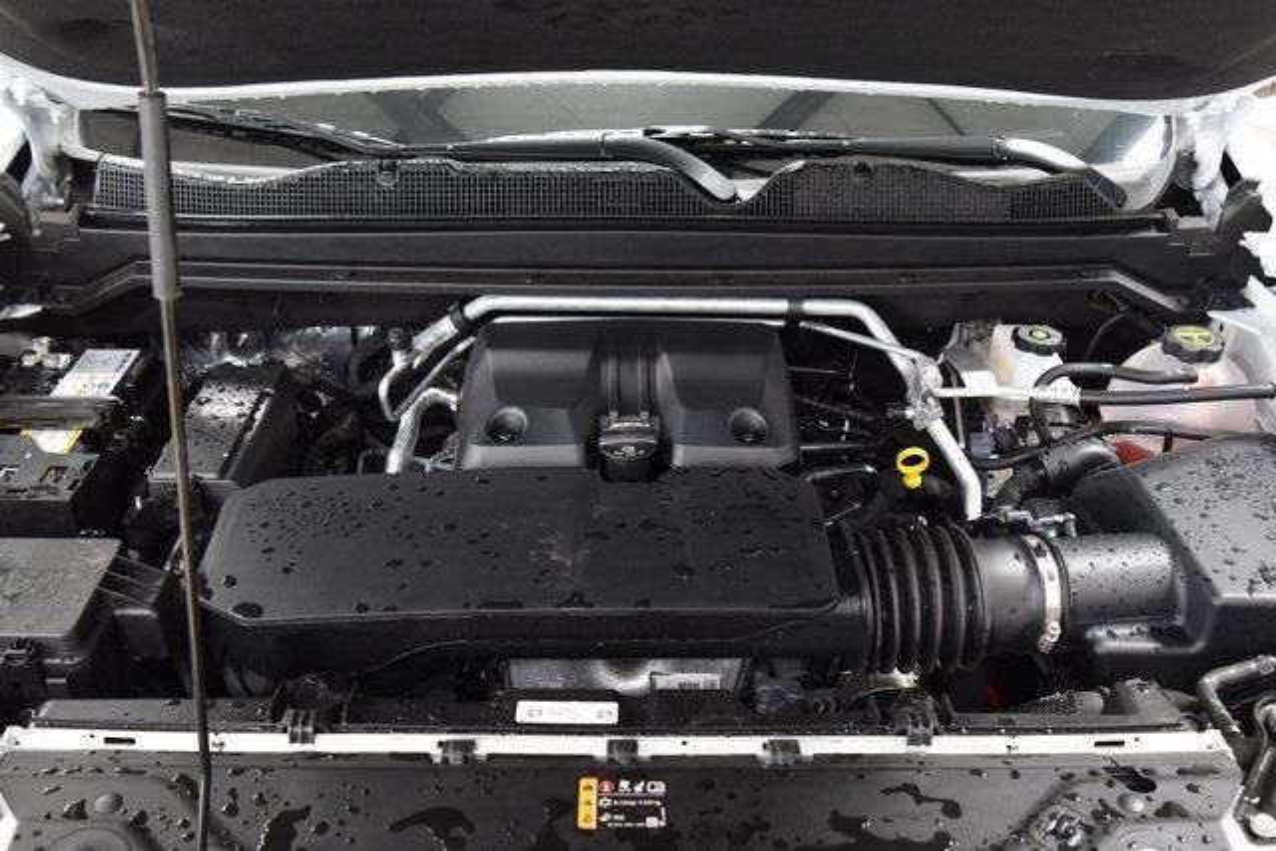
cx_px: 638
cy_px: 426
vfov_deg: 36.9
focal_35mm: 36
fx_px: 1276
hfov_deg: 53.1
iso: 1600
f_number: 5
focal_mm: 24
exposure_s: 1/15
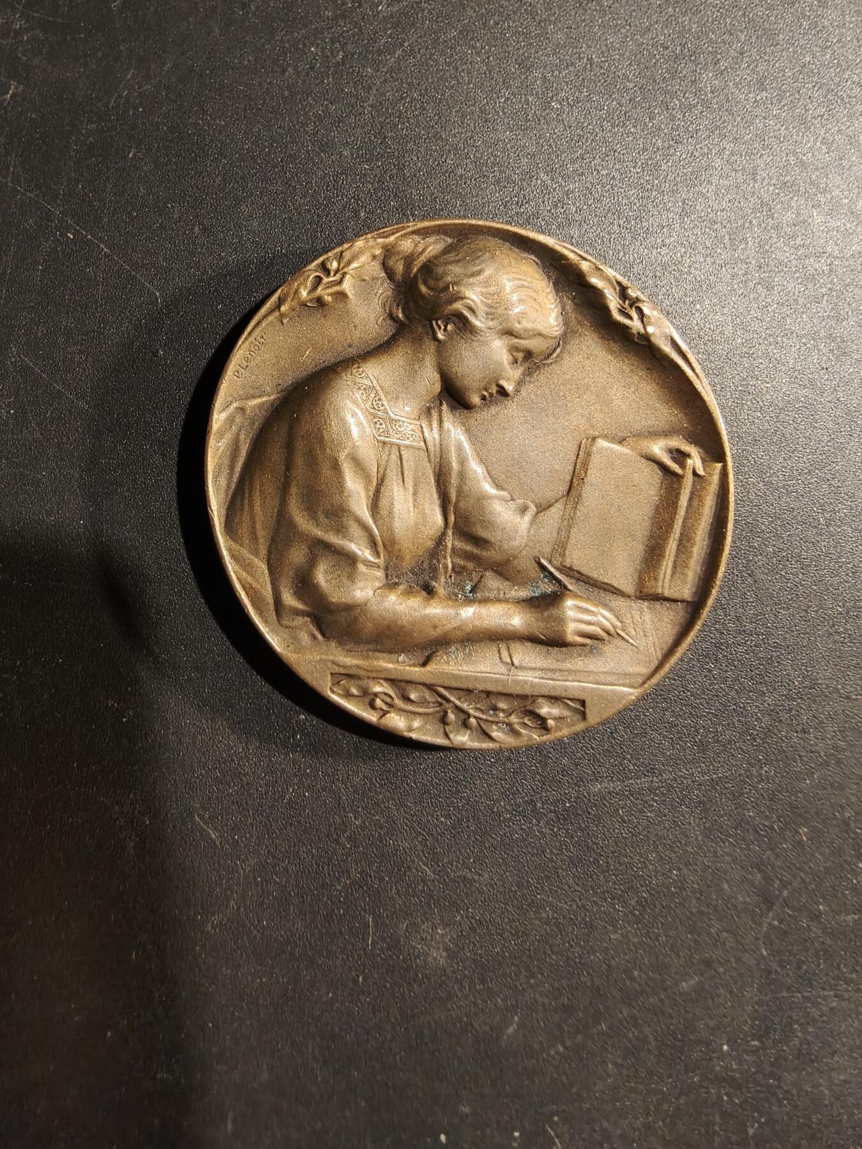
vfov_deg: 73.9
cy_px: 574
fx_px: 764
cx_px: 431
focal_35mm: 23
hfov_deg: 58.9
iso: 200
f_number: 2
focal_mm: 2.32
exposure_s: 1/98.3
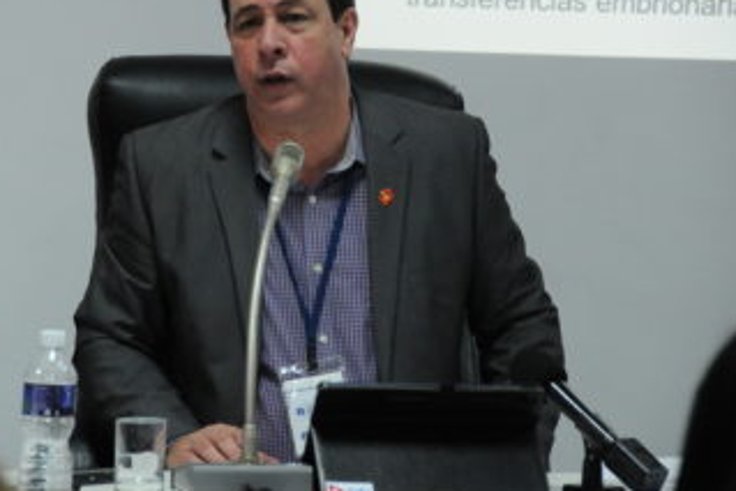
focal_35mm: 288
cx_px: 295
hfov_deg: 7.1
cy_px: 189
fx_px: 5890
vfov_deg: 4.8
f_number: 5.6
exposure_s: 1/125
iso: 2500
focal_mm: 150
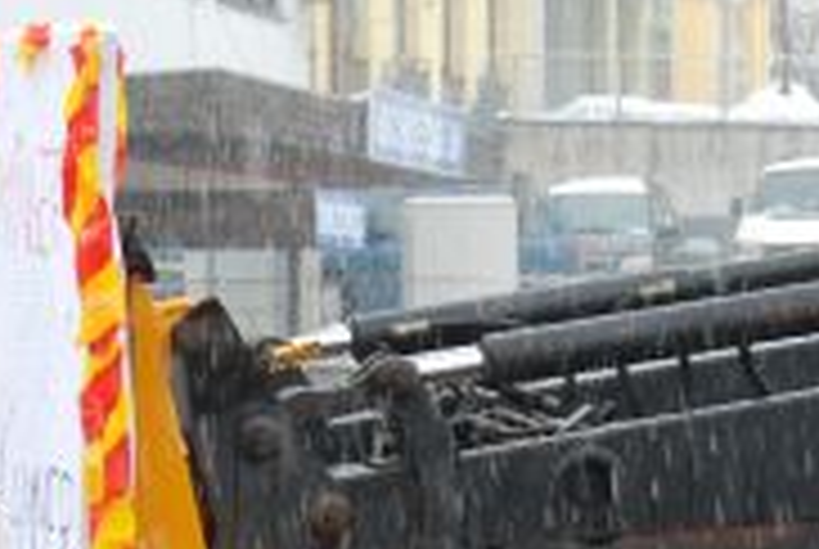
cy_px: 754
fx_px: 5104
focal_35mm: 224
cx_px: 189
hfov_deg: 9.2
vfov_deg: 6.1
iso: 250
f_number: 8
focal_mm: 34
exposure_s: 1/60
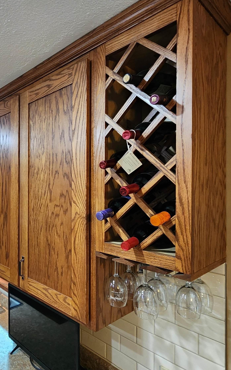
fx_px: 191
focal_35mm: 19
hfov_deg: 55.1
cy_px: 185
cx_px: 29
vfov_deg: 88.0
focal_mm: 2.2
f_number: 2.2
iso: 320
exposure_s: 1/40
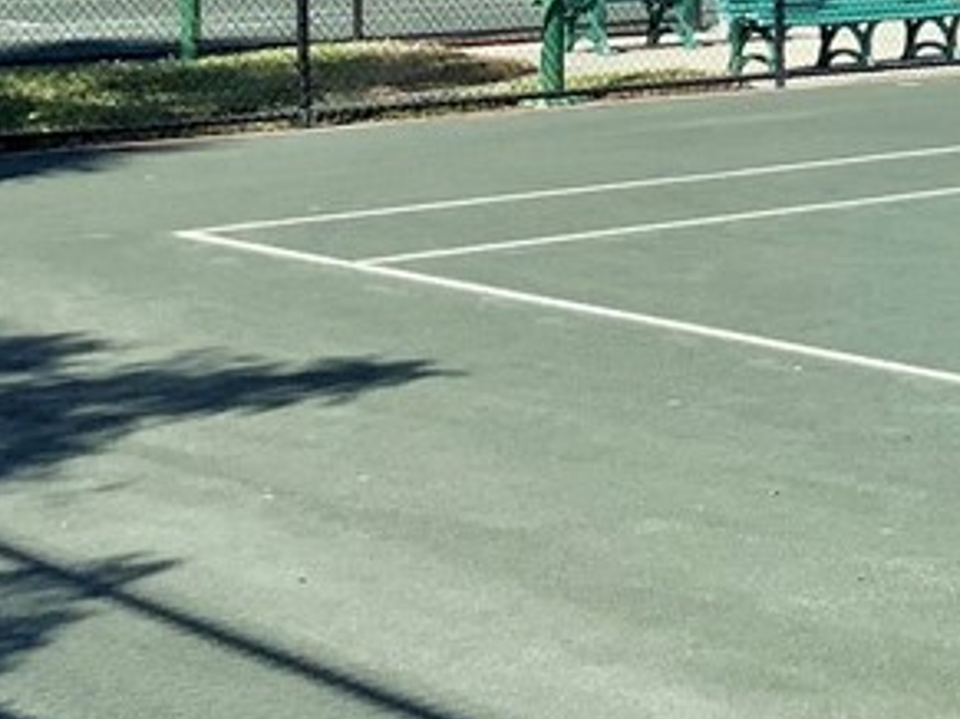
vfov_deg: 13.3
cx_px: 1254
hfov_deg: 17.0
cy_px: -99
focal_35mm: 109
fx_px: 3022
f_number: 2.4
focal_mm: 3.3
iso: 25
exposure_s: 1/1148
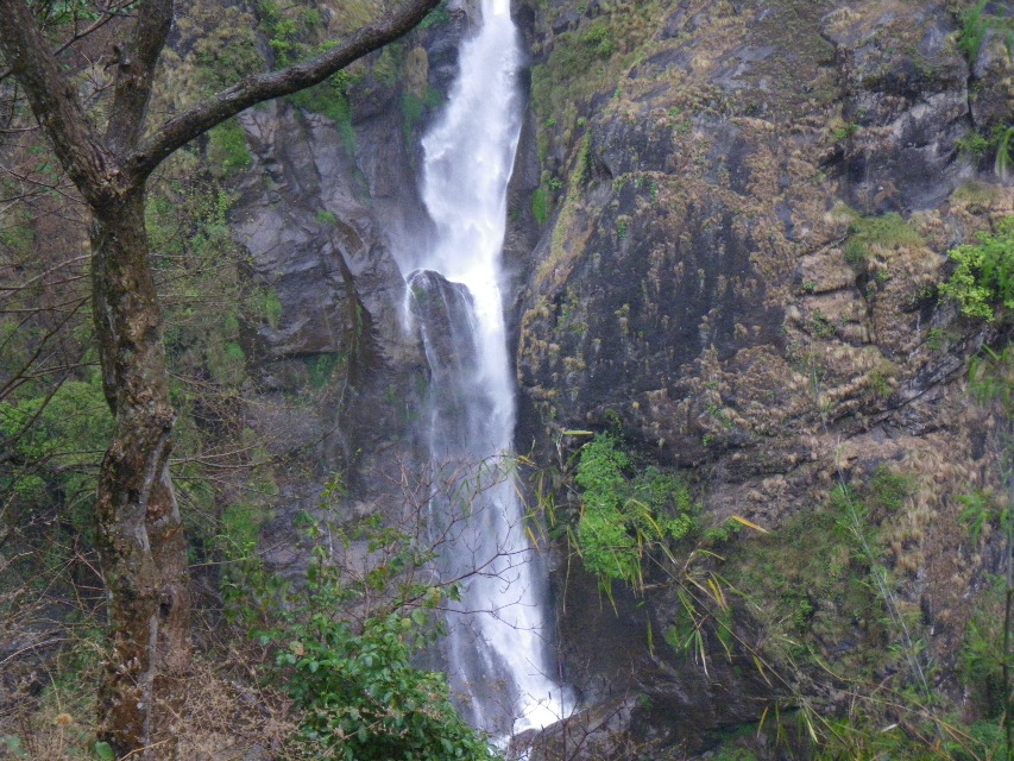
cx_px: 507
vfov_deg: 19.1
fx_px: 2256
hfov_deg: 25.3
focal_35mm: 77
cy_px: 380
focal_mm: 13.7
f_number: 4.8
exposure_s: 1/100
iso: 500
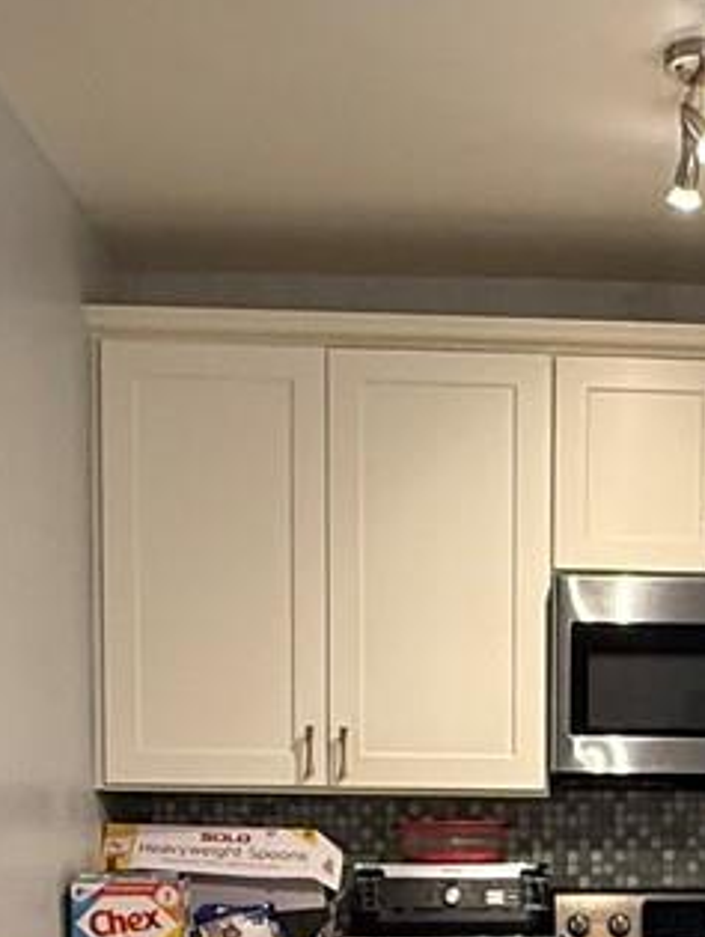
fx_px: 1924
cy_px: 999
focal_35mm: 71
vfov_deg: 25.6
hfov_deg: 20.3
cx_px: 651
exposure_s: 1/60
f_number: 2.2
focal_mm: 2.22
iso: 200
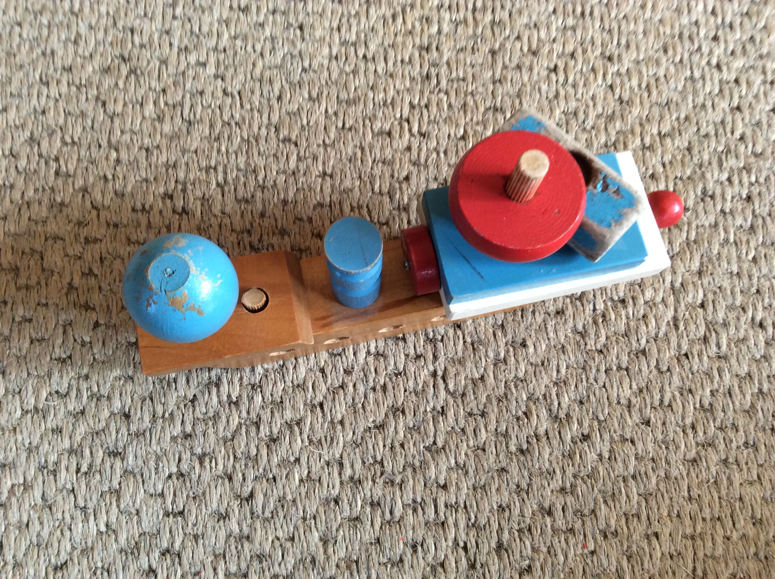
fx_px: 715
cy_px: 290
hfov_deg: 56.9
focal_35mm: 32
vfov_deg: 44.1
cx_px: 388
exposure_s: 1/25
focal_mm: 3.3
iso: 80
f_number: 2.4
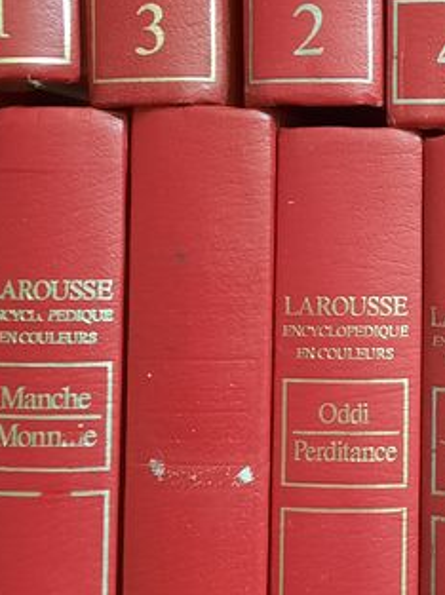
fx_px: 1374
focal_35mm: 80
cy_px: 150
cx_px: 578
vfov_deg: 24.2
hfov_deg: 17.3
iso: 320
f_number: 2
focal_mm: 4.6
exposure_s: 1/33
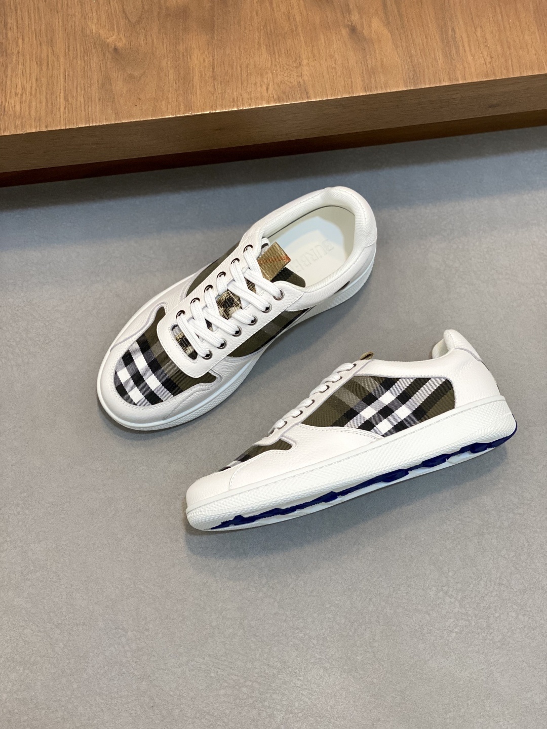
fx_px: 1096
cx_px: 274
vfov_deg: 36.8
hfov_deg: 28.0
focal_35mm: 52
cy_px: 364
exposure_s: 1/100
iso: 100
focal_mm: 6
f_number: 2
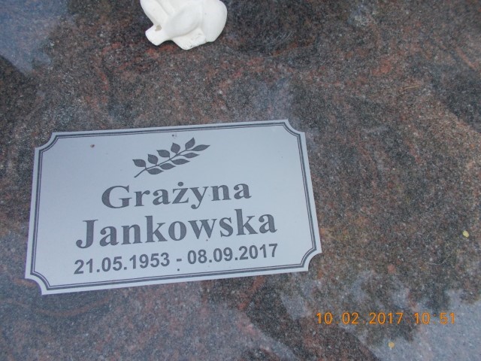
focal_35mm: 26
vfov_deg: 53.1
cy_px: 180
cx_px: 240
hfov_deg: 67.3
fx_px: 361
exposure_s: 1/250
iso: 220
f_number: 3.2
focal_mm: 4.6
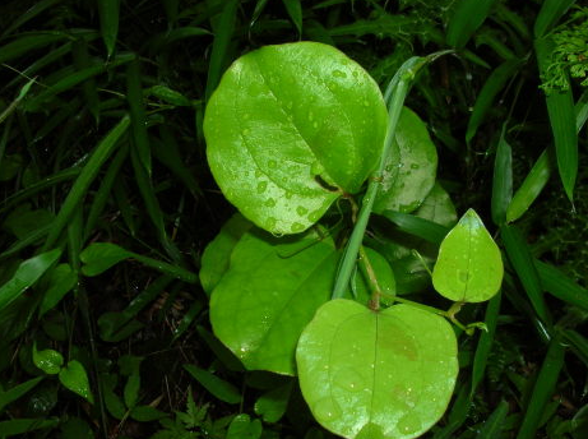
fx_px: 644
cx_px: 315
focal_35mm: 38
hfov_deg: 49.0
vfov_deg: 37.6
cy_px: 222
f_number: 5.6
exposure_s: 1/60.1
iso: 50
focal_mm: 5.8
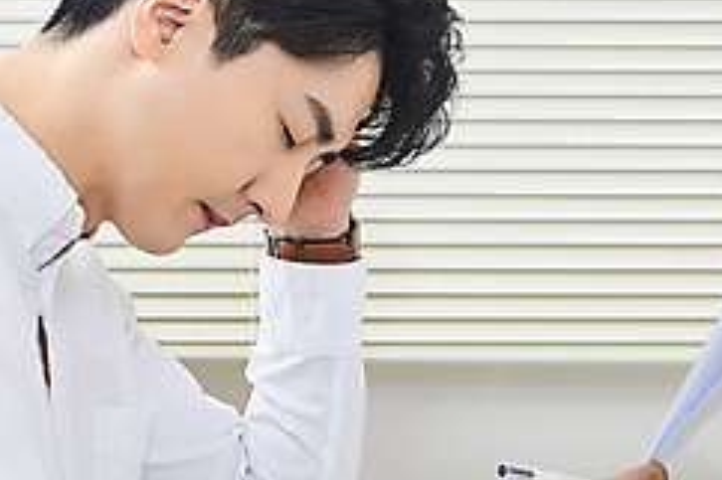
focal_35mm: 161
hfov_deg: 12.7
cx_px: 506
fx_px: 3227
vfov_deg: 8.5
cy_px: 316
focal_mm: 65
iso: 200
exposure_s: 1/125
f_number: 5.6
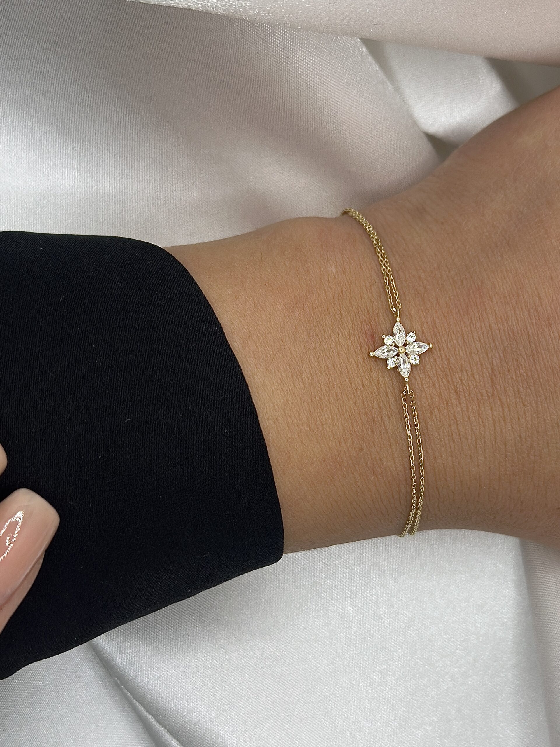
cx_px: 280
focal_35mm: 48
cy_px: 374
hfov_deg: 30.3
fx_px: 1035
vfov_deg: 39.7
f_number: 1.78
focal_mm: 6.86
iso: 80
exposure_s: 1/1095
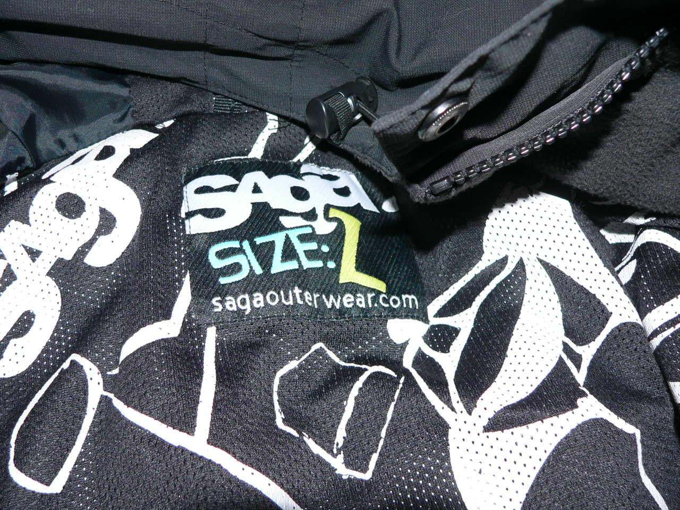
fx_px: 707
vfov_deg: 39.7
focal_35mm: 36
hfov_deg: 51.4
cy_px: 255
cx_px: 340
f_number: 2.8
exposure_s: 1/60
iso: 100
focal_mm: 6
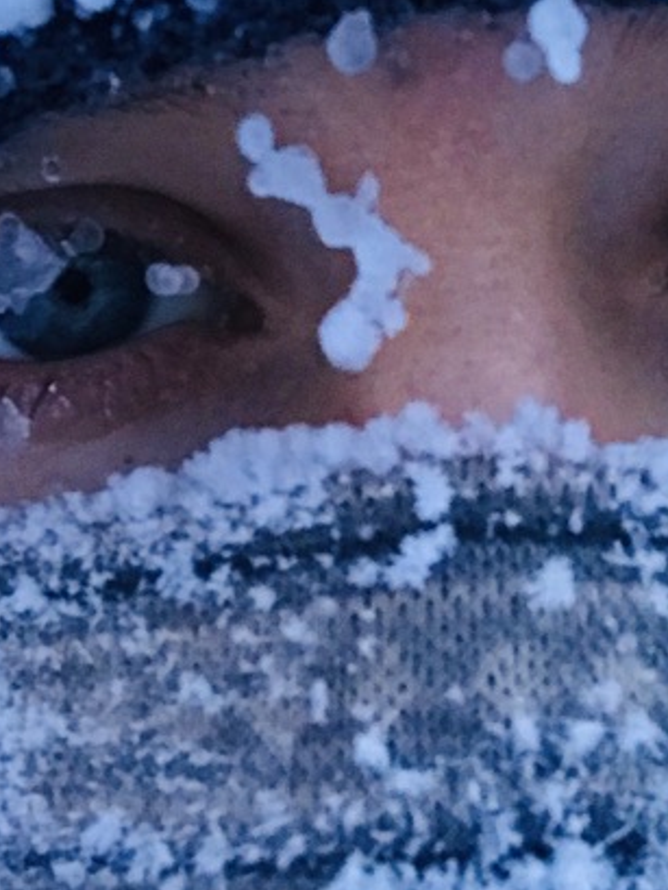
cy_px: 161
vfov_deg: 24.0
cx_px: 496
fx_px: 2057
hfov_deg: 18.3
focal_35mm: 80
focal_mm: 2.87
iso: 200
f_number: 2.2
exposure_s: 1/17
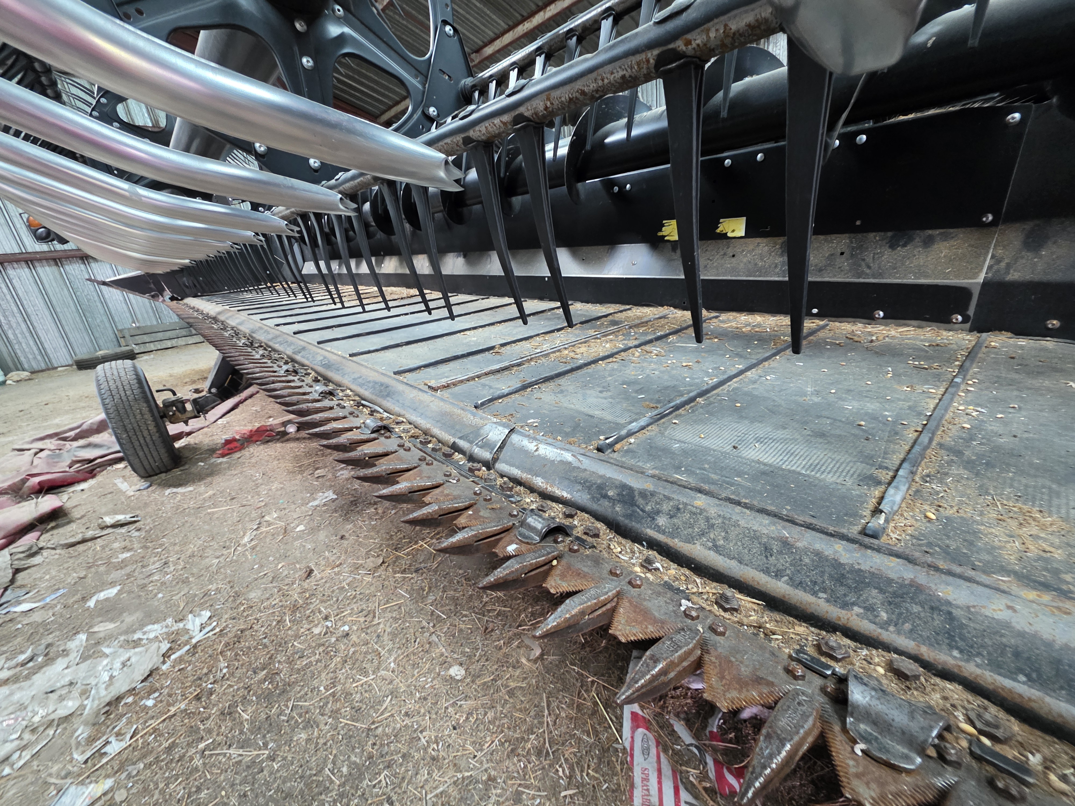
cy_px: 403
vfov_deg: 89.9
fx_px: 404
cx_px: 538
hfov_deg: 106.2
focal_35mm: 13
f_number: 1.9
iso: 500
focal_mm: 2.2
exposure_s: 1/60
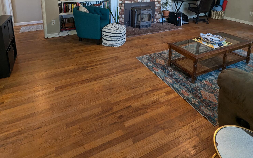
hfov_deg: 77.2
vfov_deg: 46.6
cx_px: 124
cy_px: 9
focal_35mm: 23
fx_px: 159
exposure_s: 1/24
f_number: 2.2
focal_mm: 2.35
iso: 92
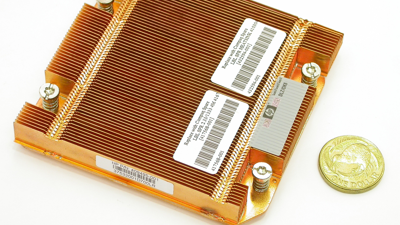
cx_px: 200
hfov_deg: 14.6
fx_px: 1559
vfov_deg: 8.3
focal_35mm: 147
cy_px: 101
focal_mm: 27.7
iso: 100
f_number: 4.6
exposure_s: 1/23.1
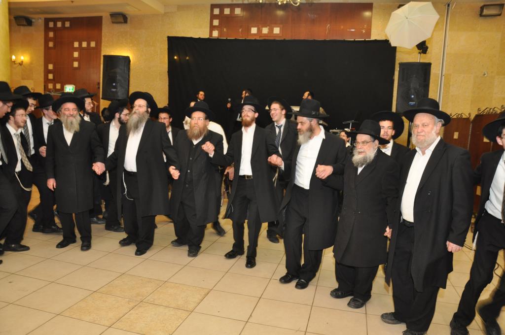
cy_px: 168
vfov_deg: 47.8
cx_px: 252
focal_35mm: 27
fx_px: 378
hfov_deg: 67.4
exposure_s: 1/50
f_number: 5
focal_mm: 18
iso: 800
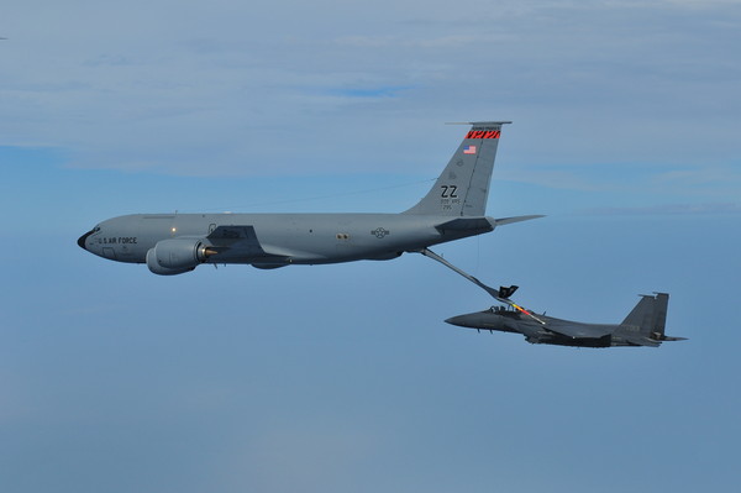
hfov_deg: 19.5
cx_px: 370
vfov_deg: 13.0
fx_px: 2159
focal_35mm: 105
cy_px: 246
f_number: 7.1
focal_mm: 70
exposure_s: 1/2500
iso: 200
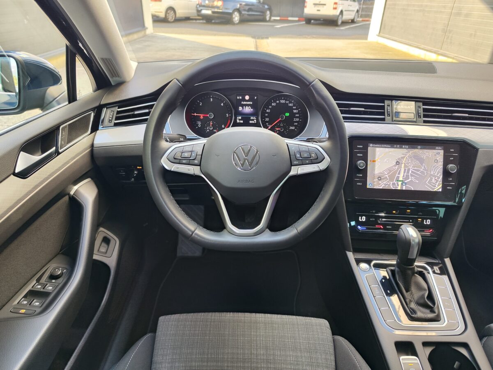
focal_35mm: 23
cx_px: 246
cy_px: 185
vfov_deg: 58.9
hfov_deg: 73.9
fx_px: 328
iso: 339
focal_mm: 7.01
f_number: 1.69
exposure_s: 1/98.6
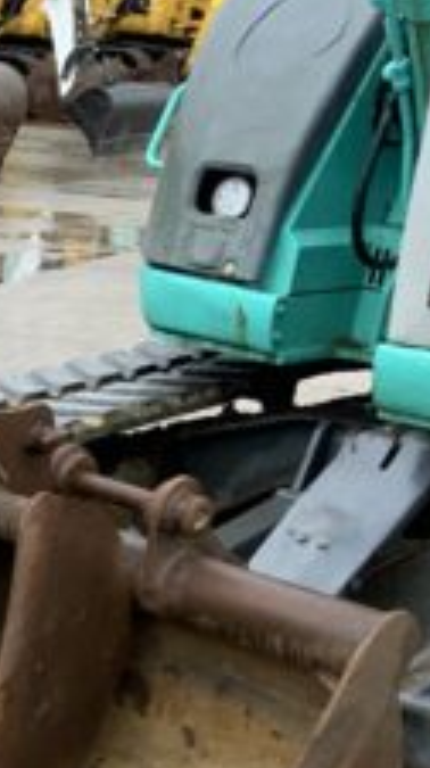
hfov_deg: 11.5
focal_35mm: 90
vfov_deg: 22.7
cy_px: 785
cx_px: -543
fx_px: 1830
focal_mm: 3
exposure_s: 1/60
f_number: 1.8
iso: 100
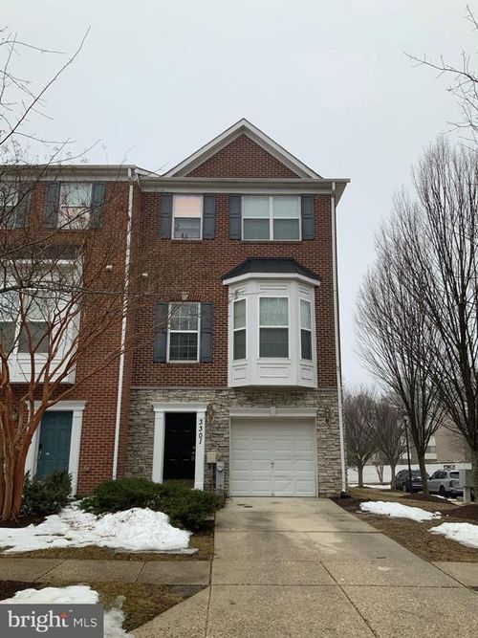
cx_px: 239
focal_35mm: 29
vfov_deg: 61.7
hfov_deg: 48.2
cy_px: 319
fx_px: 534
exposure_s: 1/540
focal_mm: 3
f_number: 1.8
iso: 16
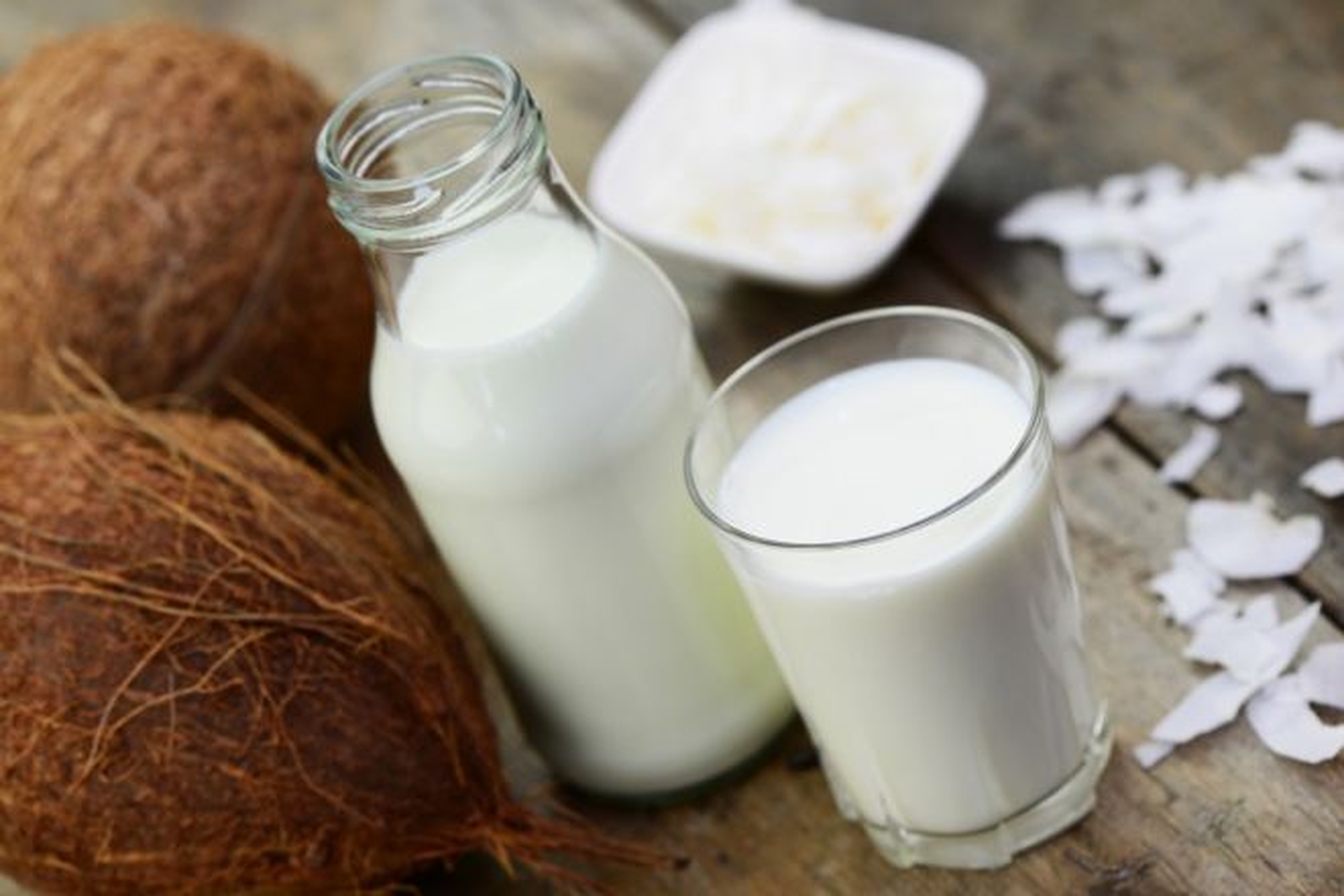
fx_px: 3920
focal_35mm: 105
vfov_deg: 13.0
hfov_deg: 19.5
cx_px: 672
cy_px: 448
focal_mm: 105
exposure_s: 1/60
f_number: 7.1
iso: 100
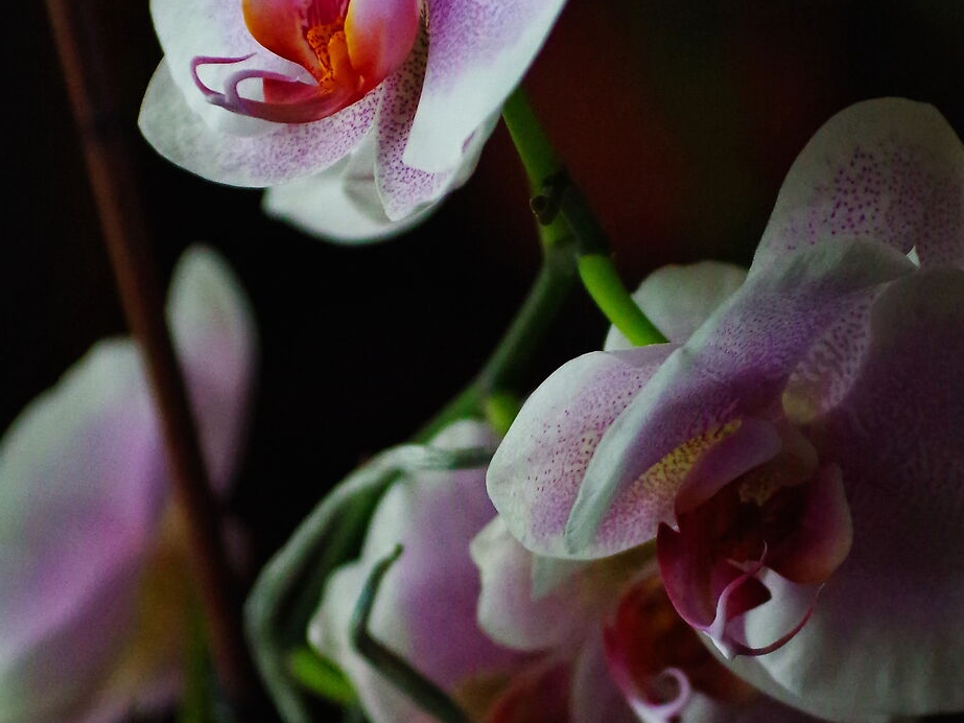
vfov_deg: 6.1
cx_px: 525
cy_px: 438
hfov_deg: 8.2
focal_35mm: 242
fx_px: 6738
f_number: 2.8
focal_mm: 65
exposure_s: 1/1000
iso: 1250
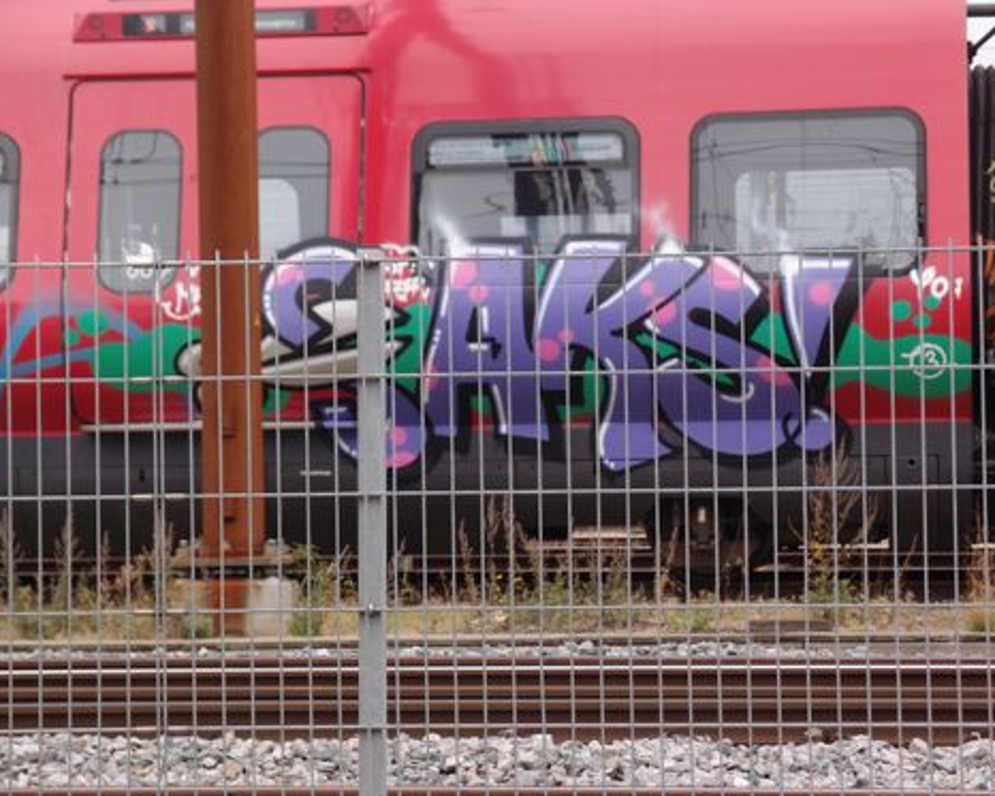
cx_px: 519
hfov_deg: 21.7
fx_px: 2592
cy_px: 398
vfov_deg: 17.5
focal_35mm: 88
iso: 100
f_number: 2.8
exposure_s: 1/250
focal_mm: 18.15
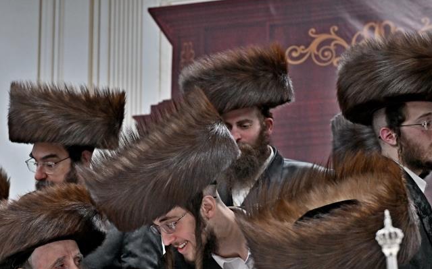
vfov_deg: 15.3
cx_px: 151
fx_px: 1000
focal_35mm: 85
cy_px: 214
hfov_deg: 24.3
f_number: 4
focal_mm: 52
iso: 1000
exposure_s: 1/160
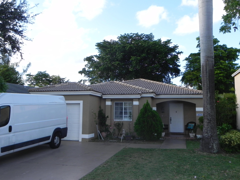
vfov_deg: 42.9
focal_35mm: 33
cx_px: 120
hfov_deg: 55.4
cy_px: 90
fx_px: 229
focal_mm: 5.9
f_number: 5
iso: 224
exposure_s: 1/212
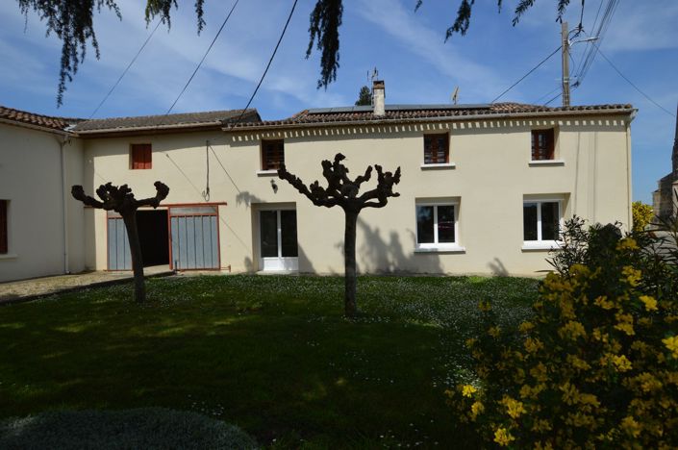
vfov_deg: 59.3
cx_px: 339
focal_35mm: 21
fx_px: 395
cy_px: 225
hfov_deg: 81.3
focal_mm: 14
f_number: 9
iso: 100
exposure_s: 1/320
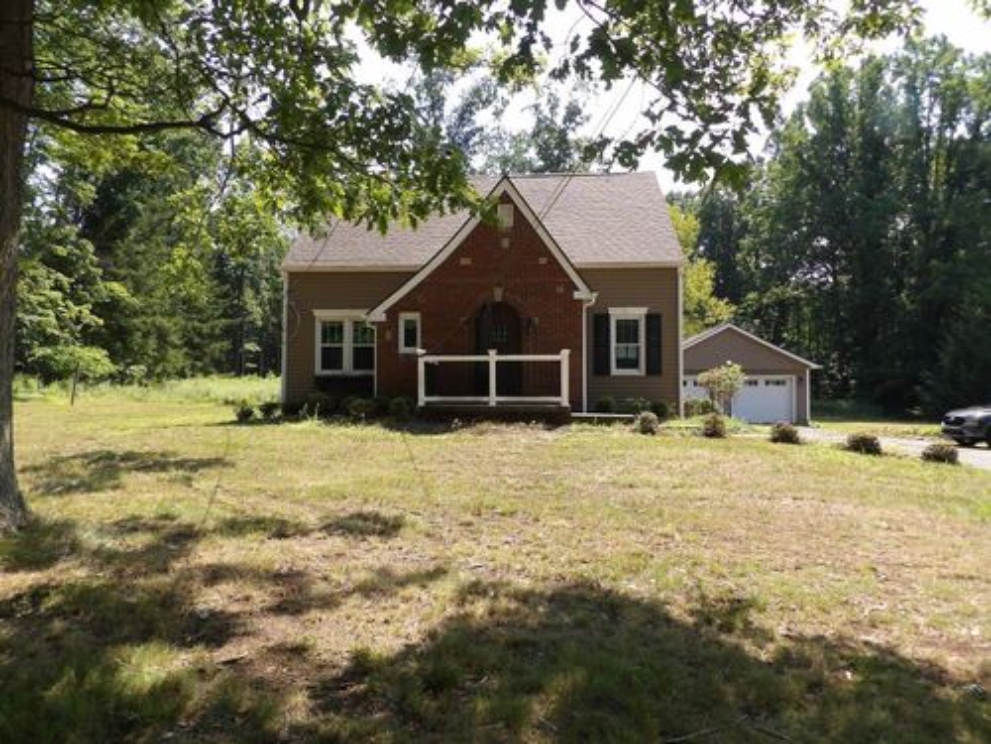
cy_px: 372
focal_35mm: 24
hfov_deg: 71.6
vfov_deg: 56.8
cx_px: 496
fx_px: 687
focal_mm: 4.3
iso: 100
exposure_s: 1/450
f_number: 3.2
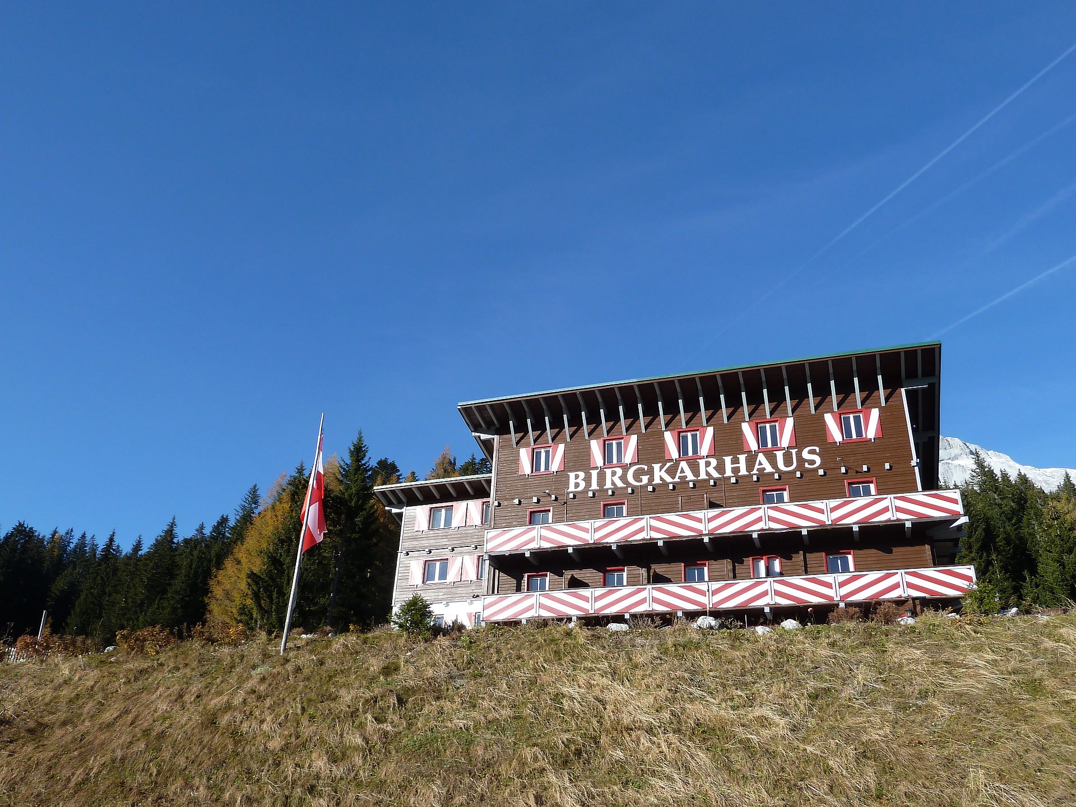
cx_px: 538
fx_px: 901
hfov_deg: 61.7
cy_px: 404
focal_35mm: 29
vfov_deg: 48.2
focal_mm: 4.7
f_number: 4
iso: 80
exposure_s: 1/400
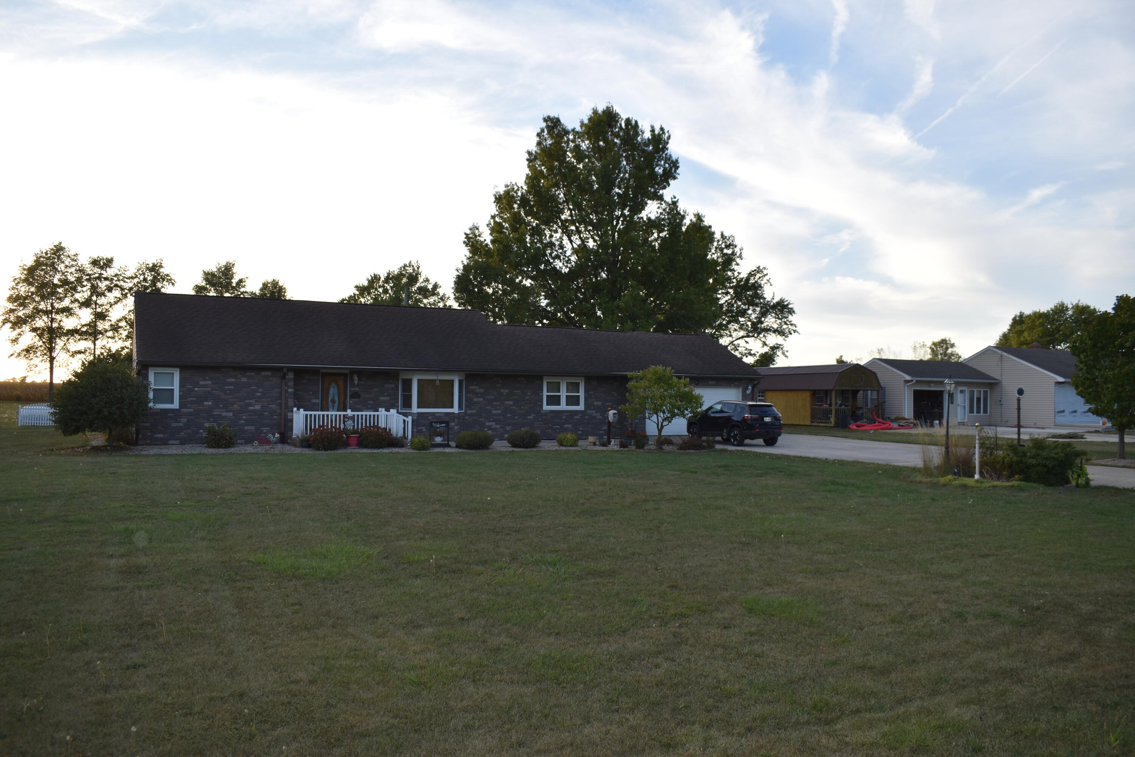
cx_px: 568
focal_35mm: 27
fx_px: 851
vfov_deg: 47.9
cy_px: 378
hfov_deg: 67.4
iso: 110
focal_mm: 18
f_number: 5
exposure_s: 1/200
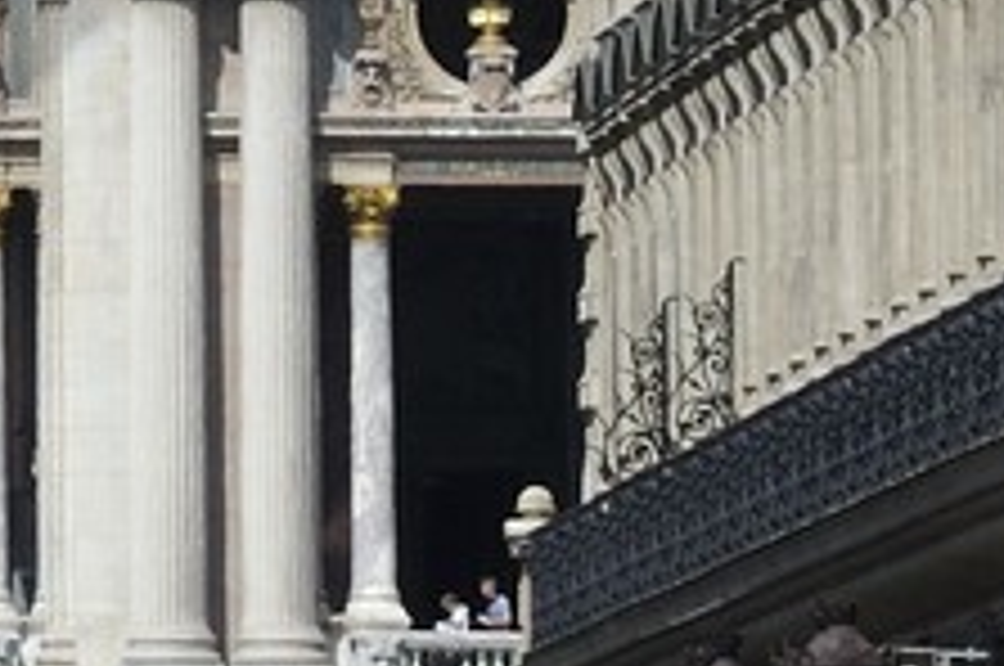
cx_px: -1234
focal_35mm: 1114
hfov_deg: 1.8
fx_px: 31023
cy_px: -1305
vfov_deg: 1.2
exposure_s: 1/200
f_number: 13
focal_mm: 155
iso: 200
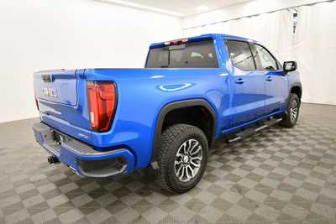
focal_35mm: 22
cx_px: 168
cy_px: 112
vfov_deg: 57.3
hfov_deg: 78.6
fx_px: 205
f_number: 5.3
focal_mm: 15
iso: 1250
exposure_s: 1/125
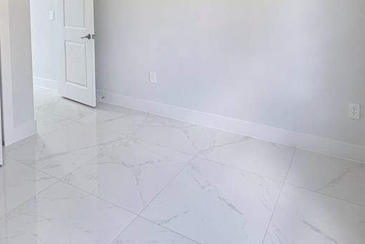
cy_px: 6
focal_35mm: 29
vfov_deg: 40.1
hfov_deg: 63.5
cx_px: 201
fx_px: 294
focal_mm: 2.22
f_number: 2.2
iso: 64
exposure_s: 1/120
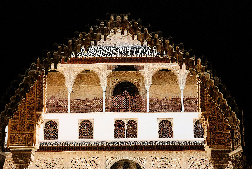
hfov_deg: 27.0
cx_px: 126
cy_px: 84
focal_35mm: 75
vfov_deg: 18.2
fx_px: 526
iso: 400
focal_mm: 50
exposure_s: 1/320
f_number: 11
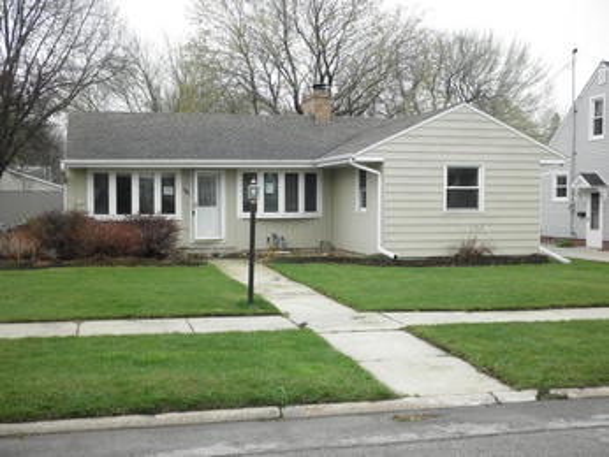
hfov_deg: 42.9
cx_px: 304
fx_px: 775
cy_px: 228
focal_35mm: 44
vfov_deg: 32.9
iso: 64
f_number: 3.4
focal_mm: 7.9
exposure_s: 1/160
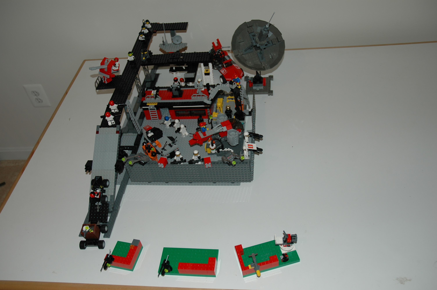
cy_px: 145
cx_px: 218
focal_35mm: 36
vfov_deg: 36.8
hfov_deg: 53.2
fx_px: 437
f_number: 3.8
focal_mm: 24
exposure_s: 1/60
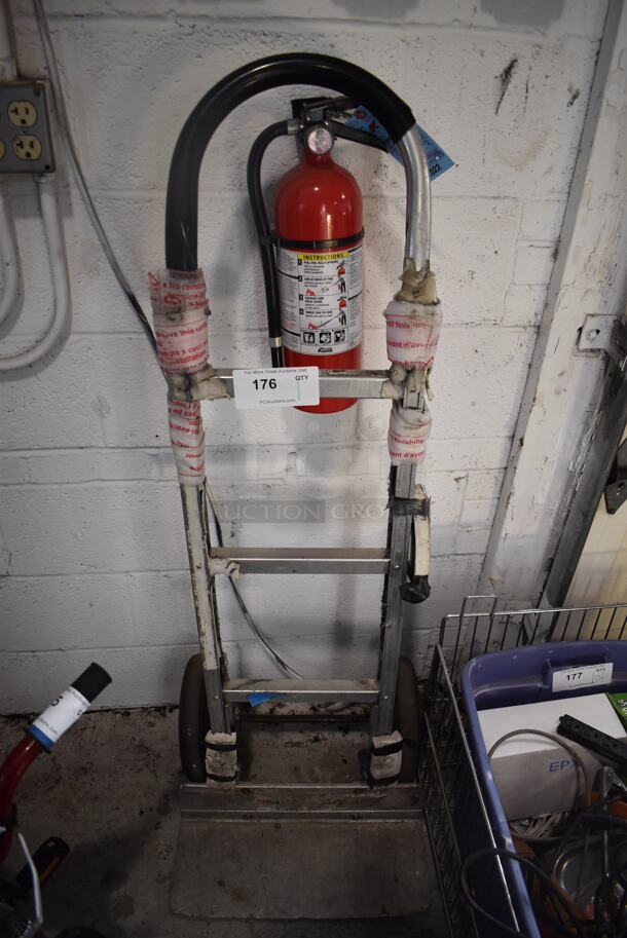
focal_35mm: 27
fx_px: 704
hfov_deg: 48.0
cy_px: 469
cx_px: 314
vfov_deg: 67.3
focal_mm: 18
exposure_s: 1/250
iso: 800
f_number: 3.5
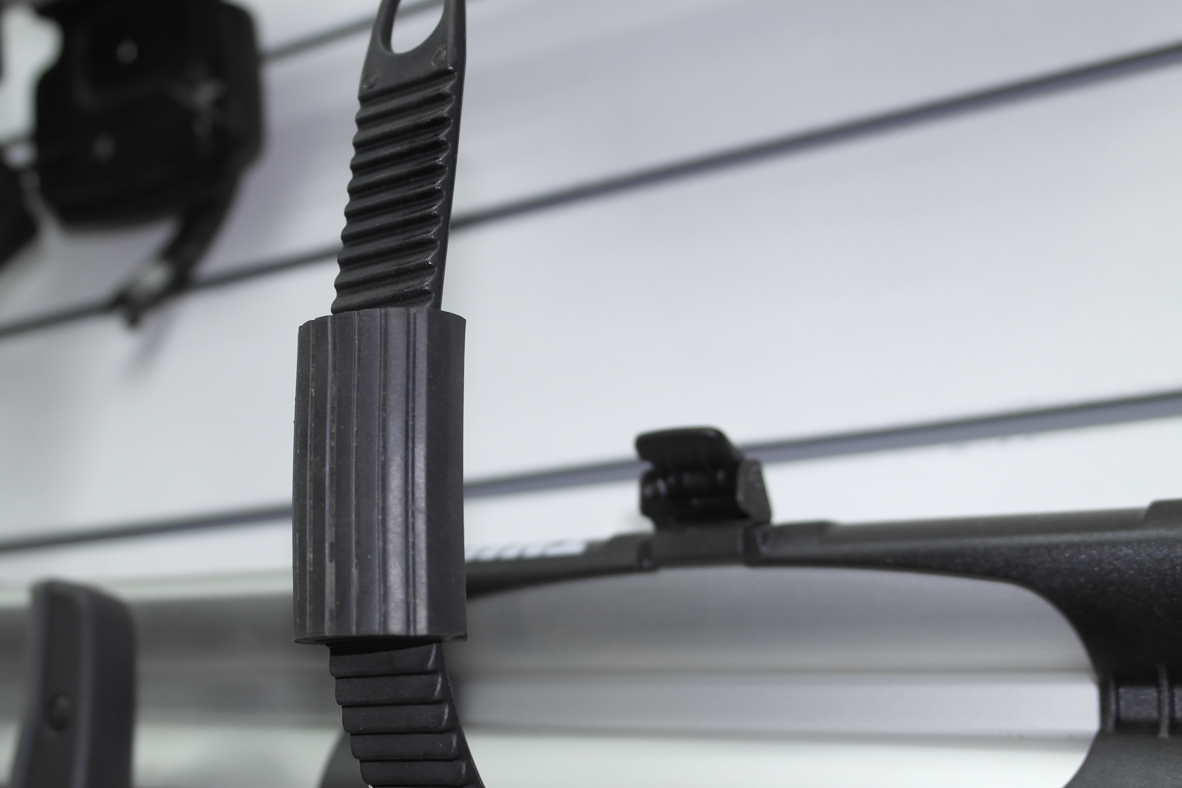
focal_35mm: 47
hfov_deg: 41.6
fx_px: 1543
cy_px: 436
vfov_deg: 28.6
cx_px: 447
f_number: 4.5
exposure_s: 1/50
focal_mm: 24
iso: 200
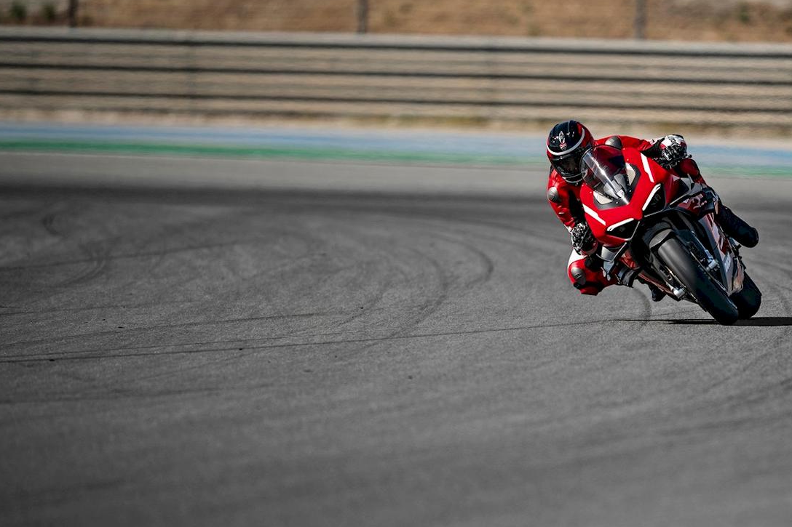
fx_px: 15529
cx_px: 668
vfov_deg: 1.9
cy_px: 377
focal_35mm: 706
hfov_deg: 2.9
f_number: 2.8
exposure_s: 1/1250
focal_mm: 400
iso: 50
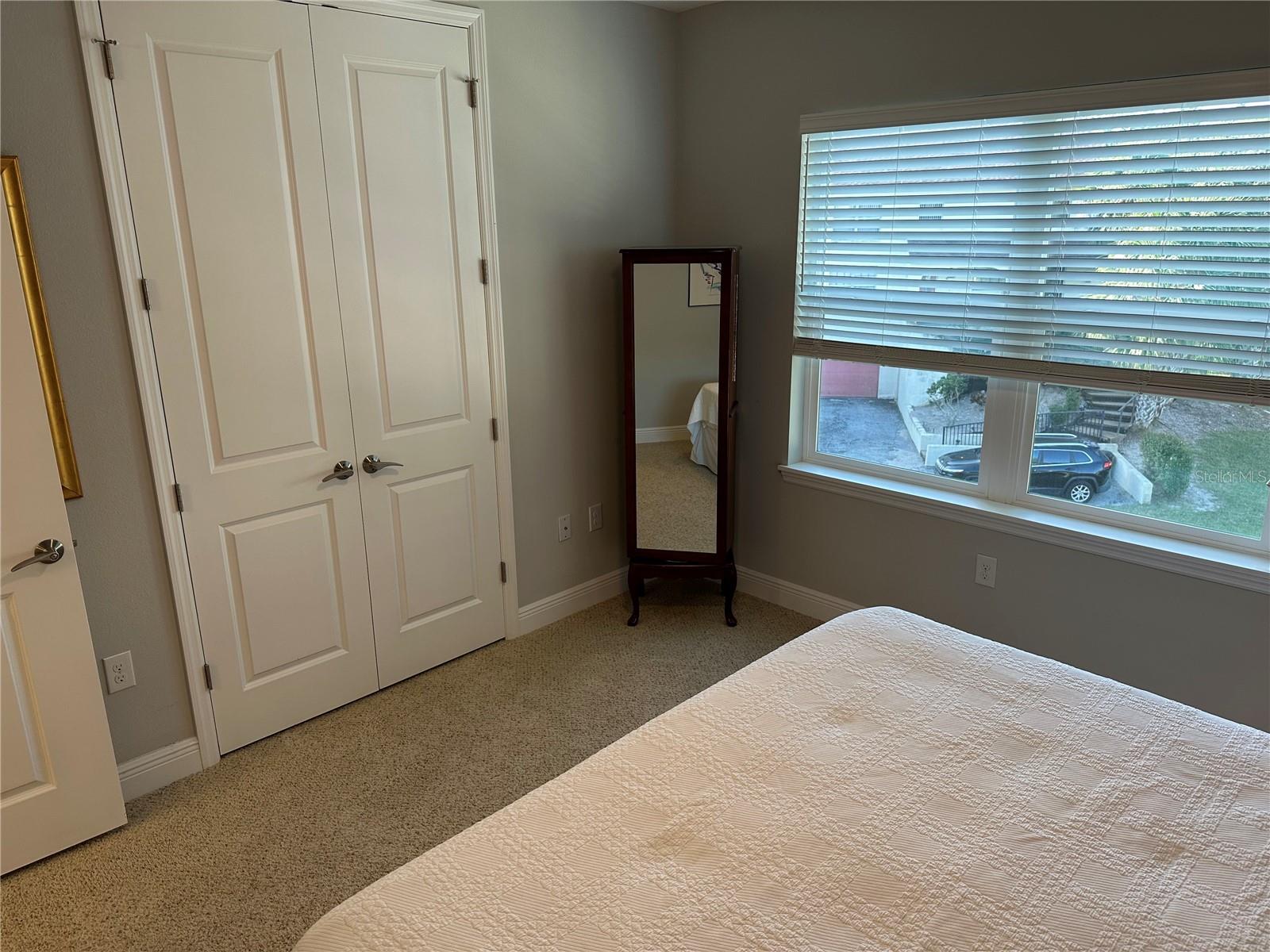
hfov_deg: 71.6
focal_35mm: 24
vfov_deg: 56.8
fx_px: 881
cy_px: 476
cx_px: 635
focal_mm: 6.86
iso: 125
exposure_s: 1/120
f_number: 1.78
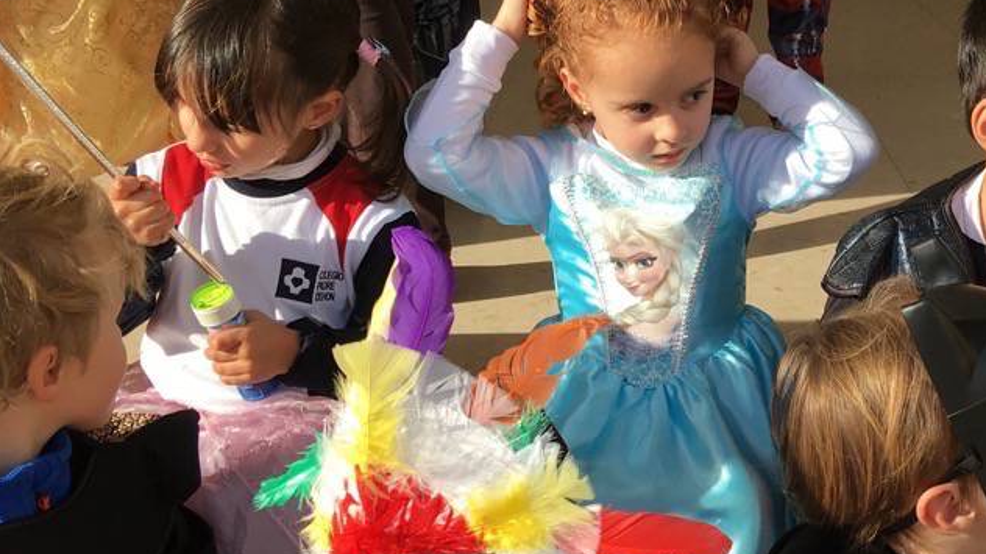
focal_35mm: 60
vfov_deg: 20.0
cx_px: 733
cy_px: 353
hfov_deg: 34.2
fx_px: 1568
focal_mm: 4.15
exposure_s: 1/1083
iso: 25
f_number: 2.2
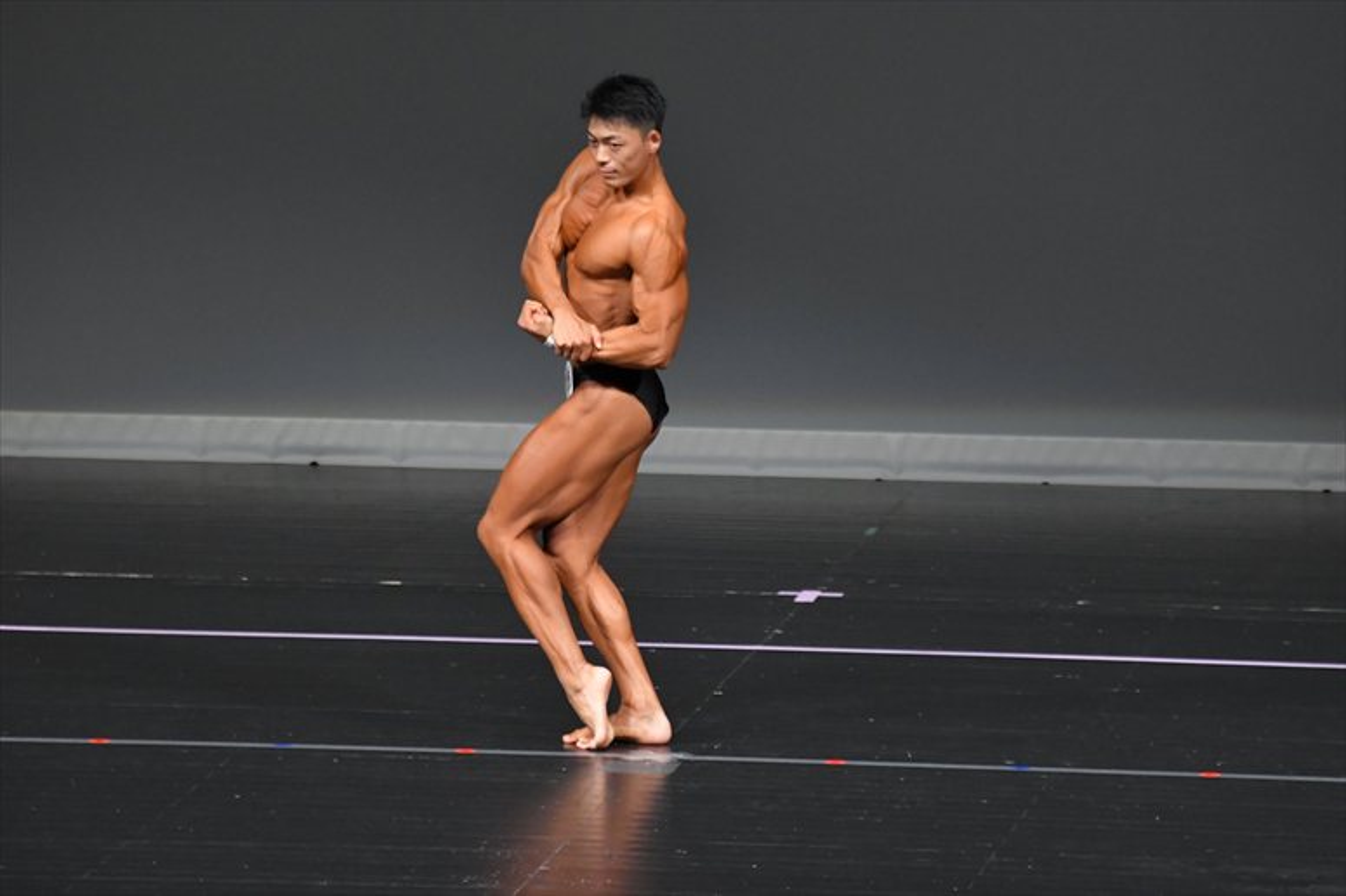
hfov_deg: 6.5
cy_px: 448
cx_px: 673
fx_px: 11772
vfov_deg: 4.4
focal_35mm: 315
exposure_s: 1/400
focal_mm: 210
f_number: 5.6
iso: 4000
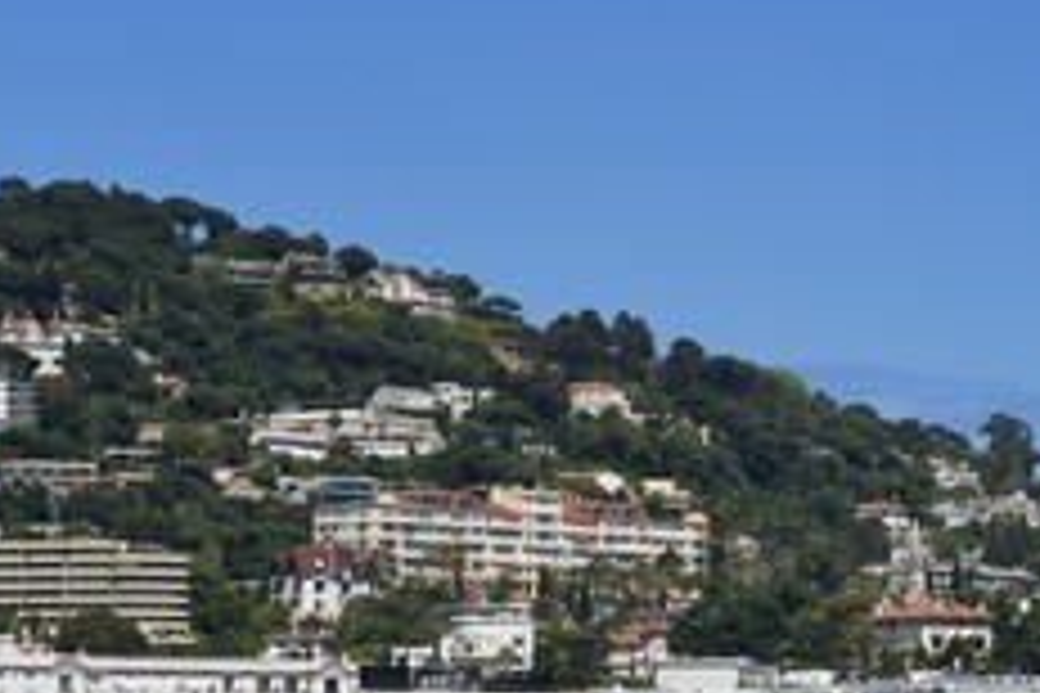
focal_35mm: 282
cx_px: 675
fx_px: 8146
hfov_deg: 7.3
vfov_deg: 4.9
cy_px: 616
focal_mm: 155
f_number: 10
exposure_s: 1/500
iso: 200
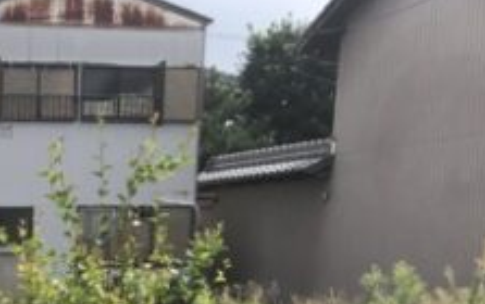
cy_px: 582
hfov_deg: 18.5
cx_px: -196
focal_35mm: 102
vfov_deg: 11.7
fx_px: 1350
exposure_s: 1/1230
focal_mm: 3.99
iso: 20
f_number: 1.8
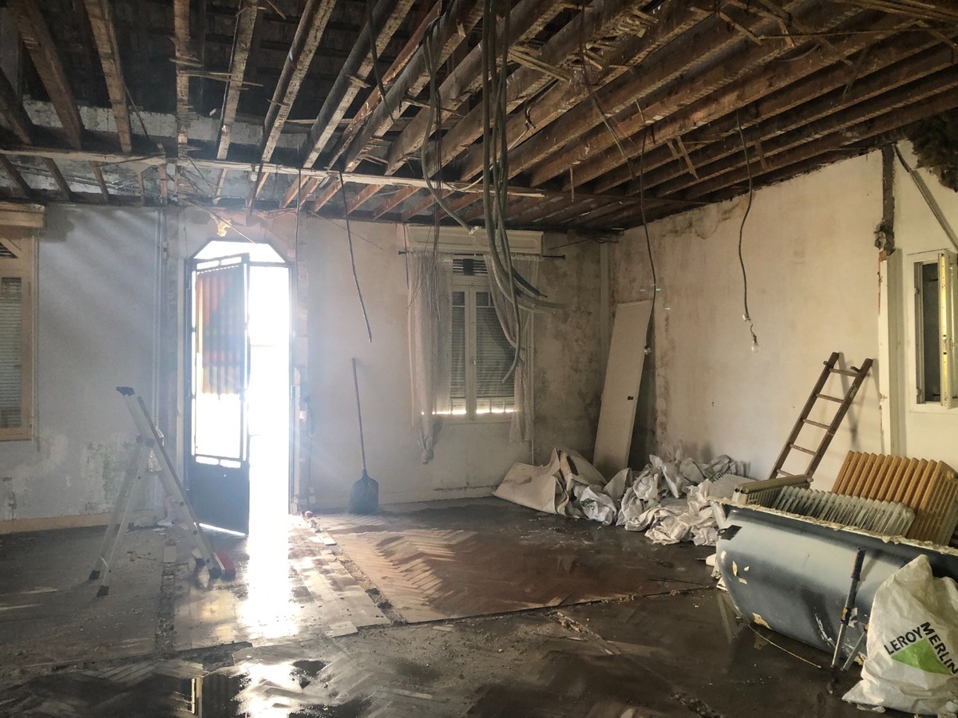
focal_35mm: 28
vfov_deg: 49.7
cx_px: 479
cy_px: 359
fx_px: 775
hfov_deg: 63.4
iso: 32
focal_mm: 3.99
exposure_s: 1/30
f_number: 1.8
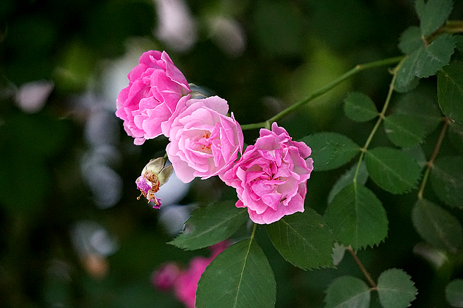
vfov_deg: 5.8
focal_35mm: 237
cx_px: 232
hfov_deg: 8.7
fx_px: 3046
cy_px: 154
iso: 3200
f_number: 6.3
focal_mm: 158
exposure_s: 1/250
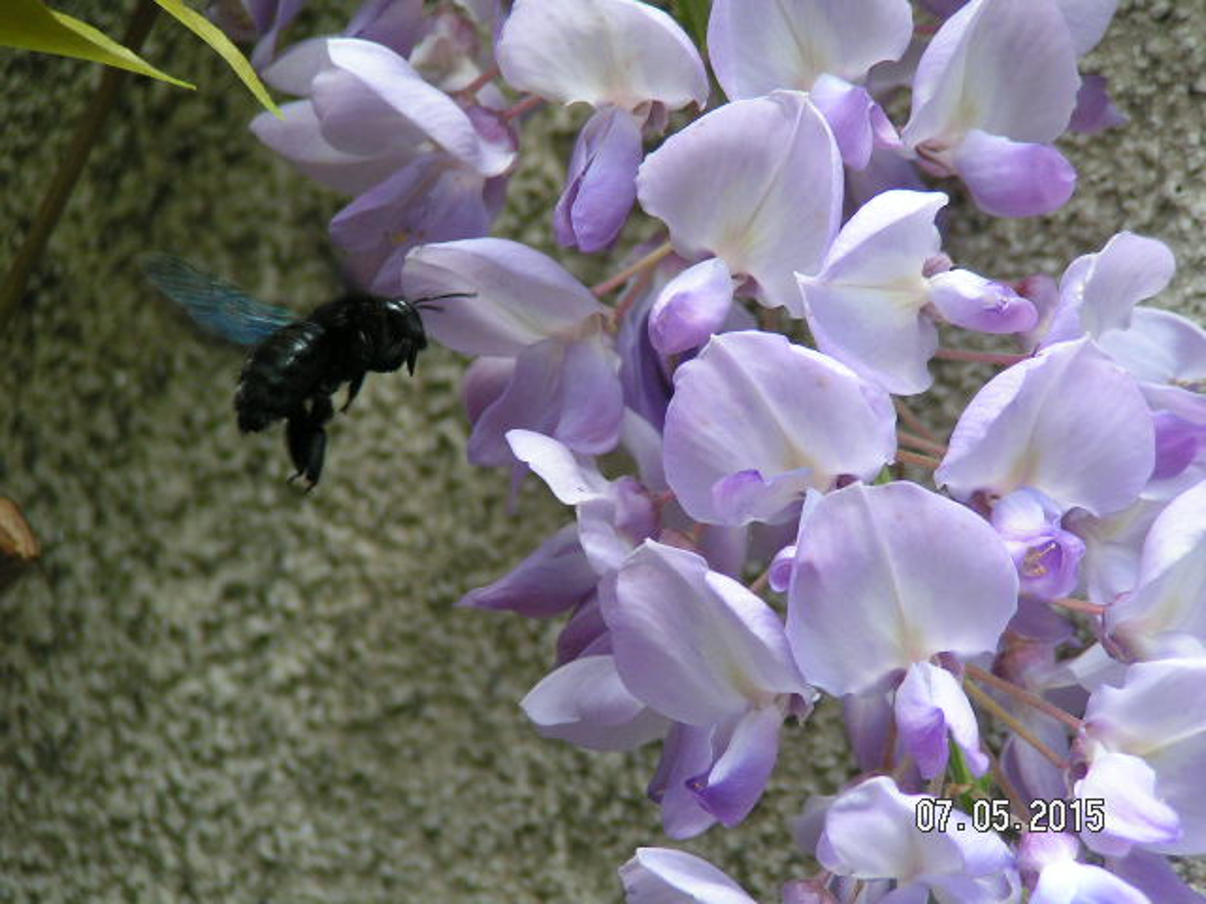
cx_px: 603
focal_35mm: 216
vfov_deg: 6.9
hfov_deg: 9.2
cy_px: 452
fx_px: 7525
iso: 100
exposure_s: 1/320
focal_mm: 33
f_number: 3.5
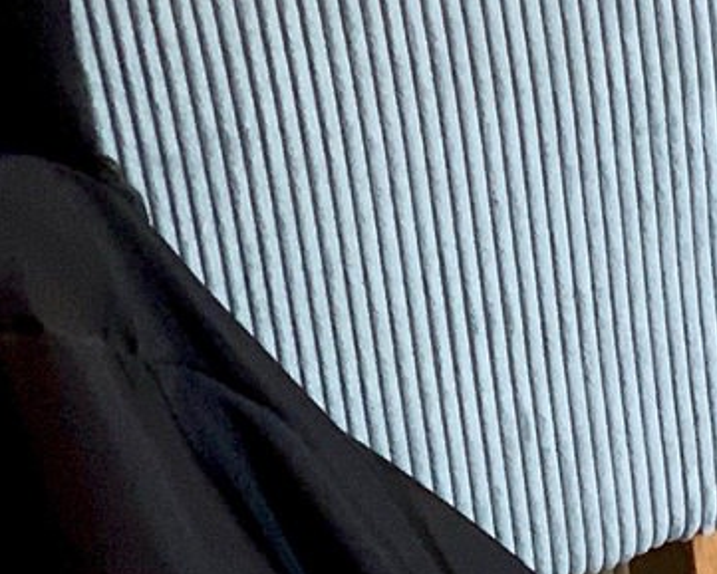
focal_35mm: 225
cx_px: 1521
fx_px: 4776
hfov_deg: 8.1
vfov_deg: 6.8
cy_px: -131
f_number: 2.4
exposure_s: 1/50
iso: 100
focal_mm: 6
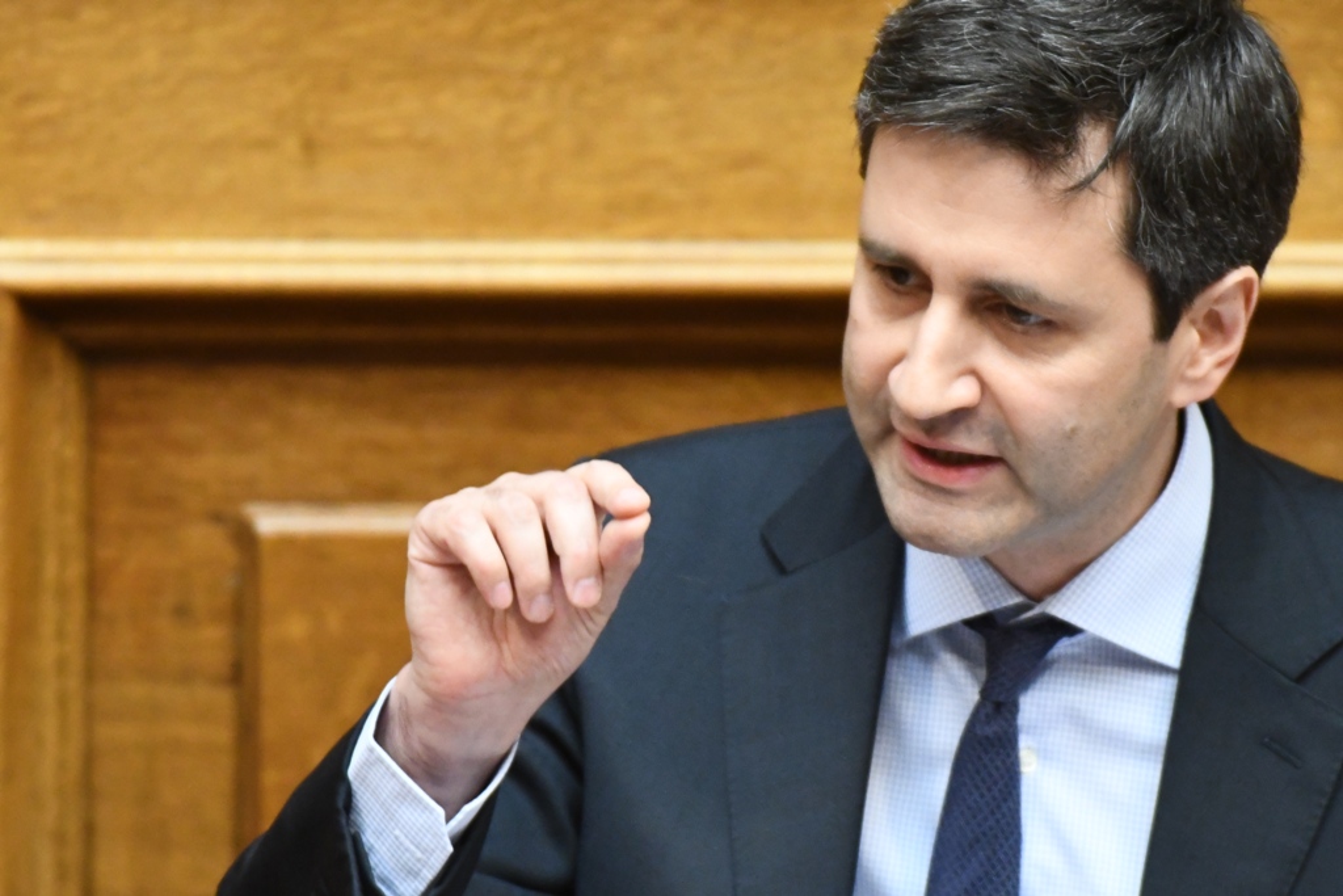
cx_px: 672
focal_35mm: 1000
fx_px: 37308
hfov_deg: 2.1
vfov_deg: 1.4
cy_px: 448
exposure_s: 1/320
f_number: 4
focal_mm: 500
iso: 5600
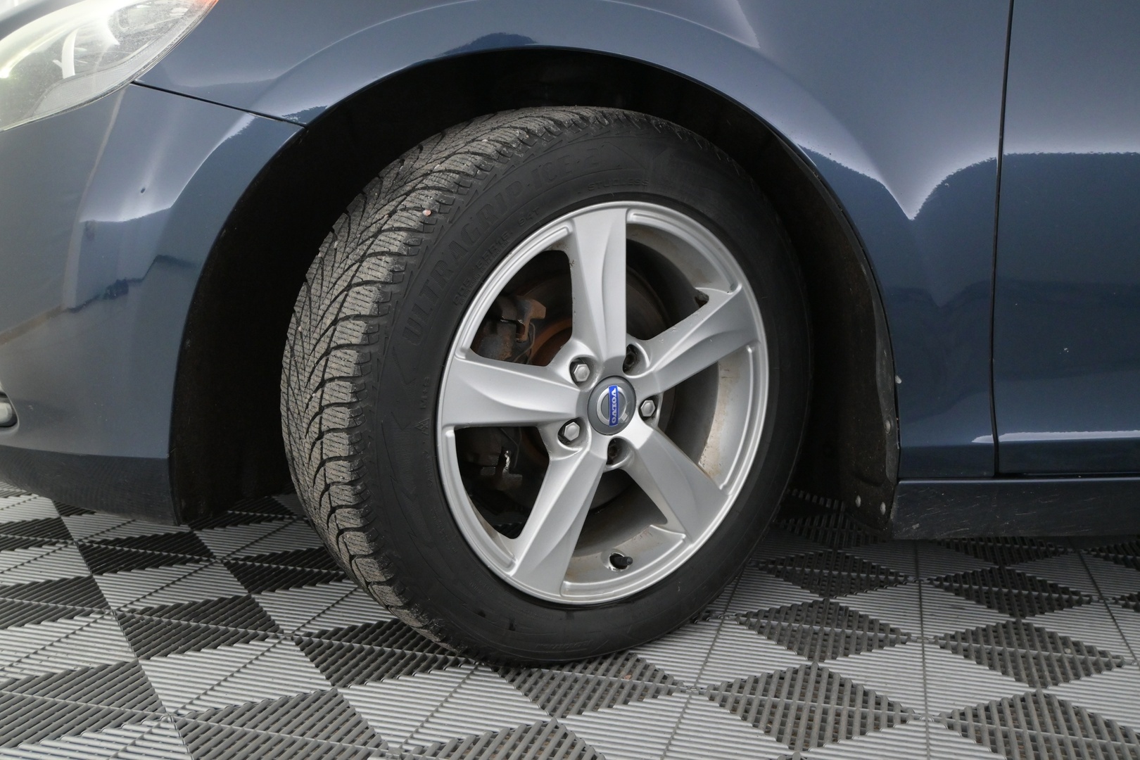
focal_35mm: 37
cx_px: 570
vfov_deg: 36.2
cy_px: 380
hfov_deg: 52.2
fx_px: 1164
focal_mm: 24.5
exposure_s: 1/100
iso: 2500
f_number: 5
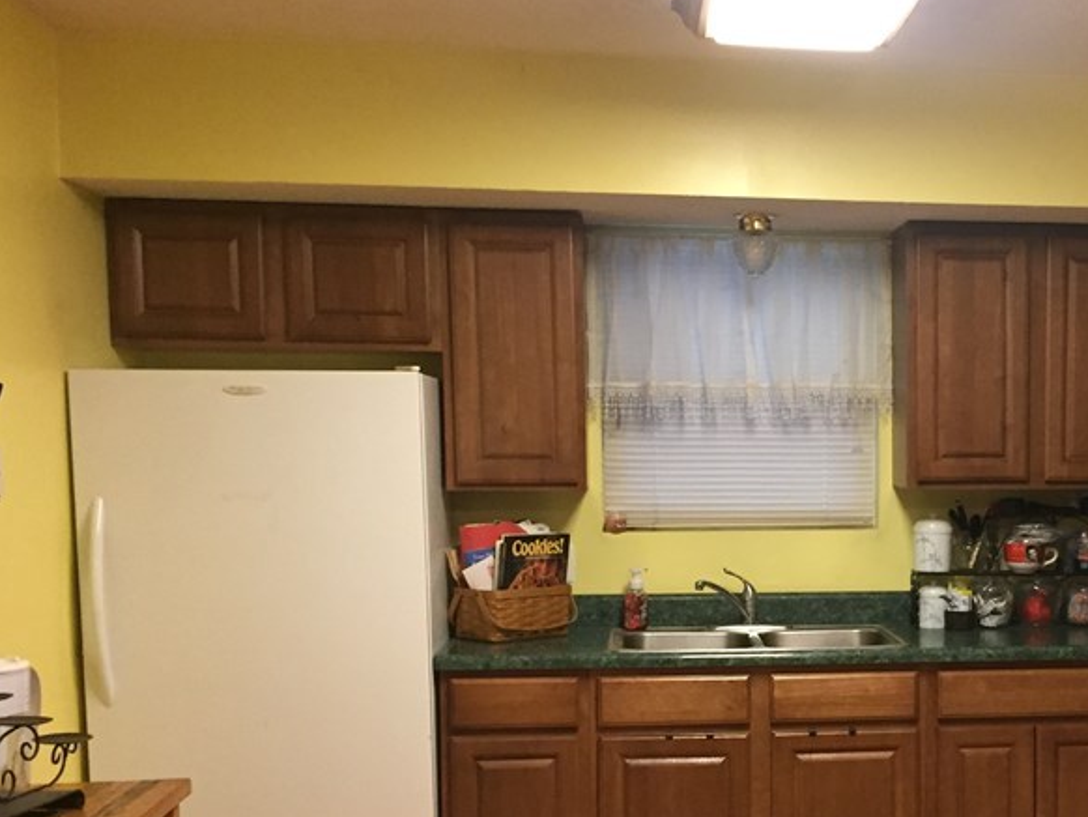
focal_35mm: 51
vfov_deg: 28.2
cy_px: 598
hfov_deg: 36.0
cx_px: 895
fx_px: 1604
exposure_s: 1/30
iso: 200
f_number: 2.2
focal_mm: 4.15
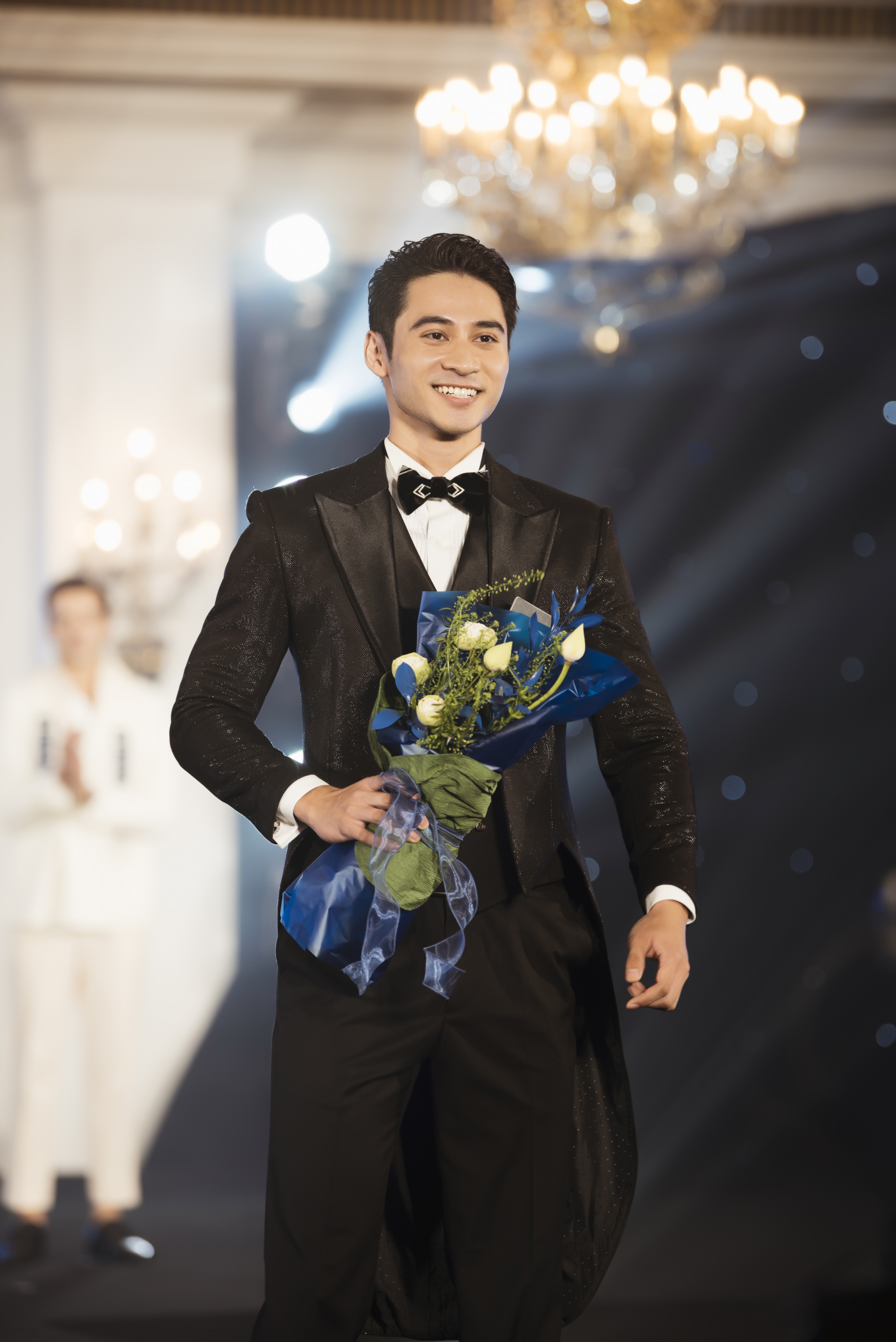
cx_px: 448
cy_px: 671
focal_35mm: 155
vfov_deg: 13.2
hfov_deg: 8.9
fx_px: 5781
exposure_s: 1/160
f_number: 3.2
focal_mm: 155
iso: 320
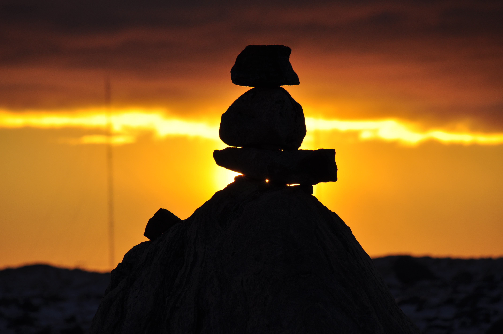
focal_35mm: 300
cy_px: 167
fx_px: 4187
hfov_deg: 6.9
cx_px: 252
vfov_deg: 4.6
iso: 200
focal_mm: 200
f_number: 9
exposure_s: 1/1250
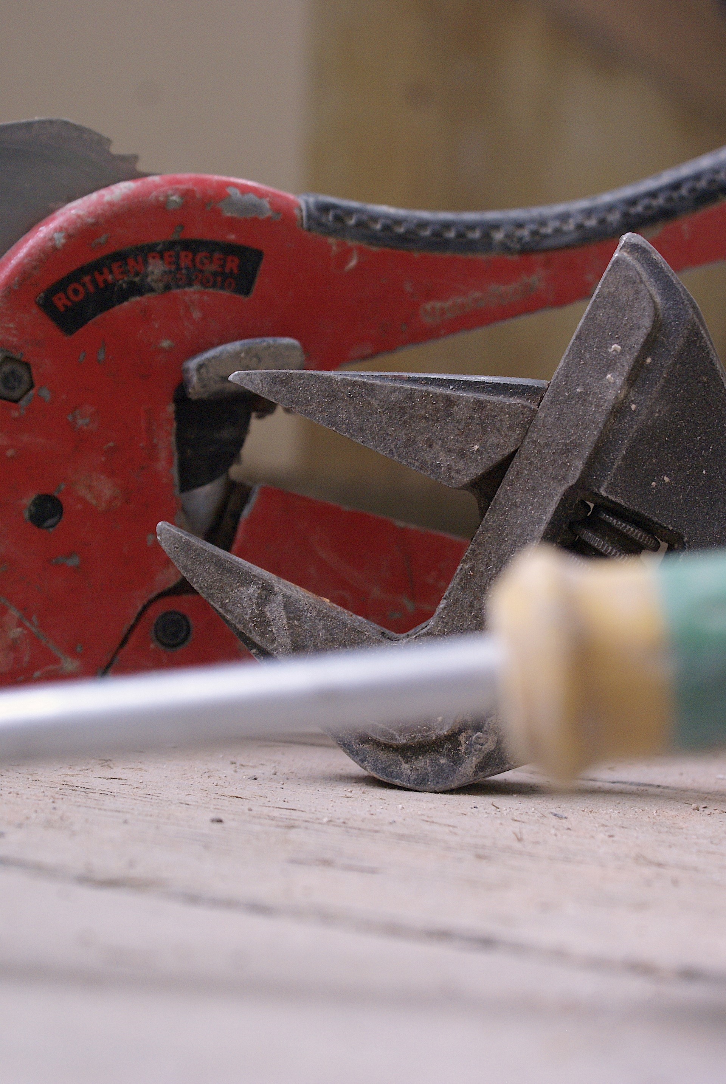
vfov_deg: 29.8
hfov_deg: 20.2
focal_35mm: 68
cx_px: 363
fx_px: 2036
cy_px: 542
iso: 400
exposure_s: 1/50
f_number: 5.6
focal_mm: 45
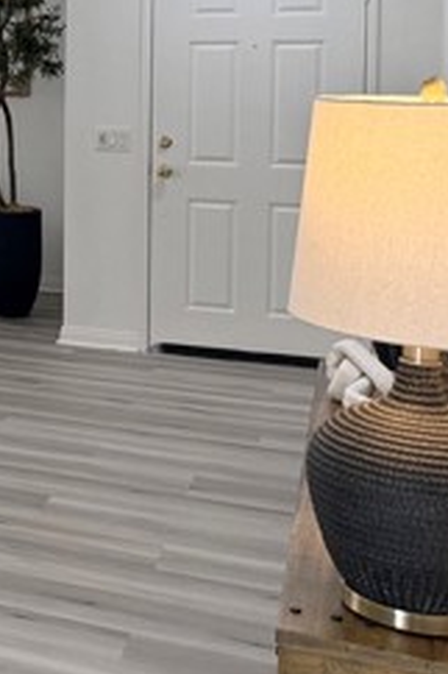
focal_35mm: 66
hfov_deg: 17.1
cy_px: 103
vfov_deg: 29.6
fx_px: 1234
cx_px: -345
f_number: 1.78
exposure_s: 1/240
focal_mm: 6.76
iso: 160
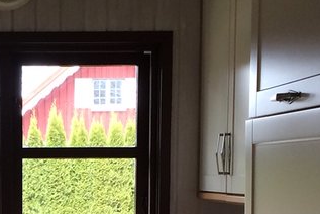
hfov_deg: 17.6
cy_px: 288
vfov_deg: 11.7
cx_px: 17
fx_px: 1014
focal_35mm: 114
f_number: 2.2
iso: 50
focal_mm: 4.15
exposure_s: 1/33
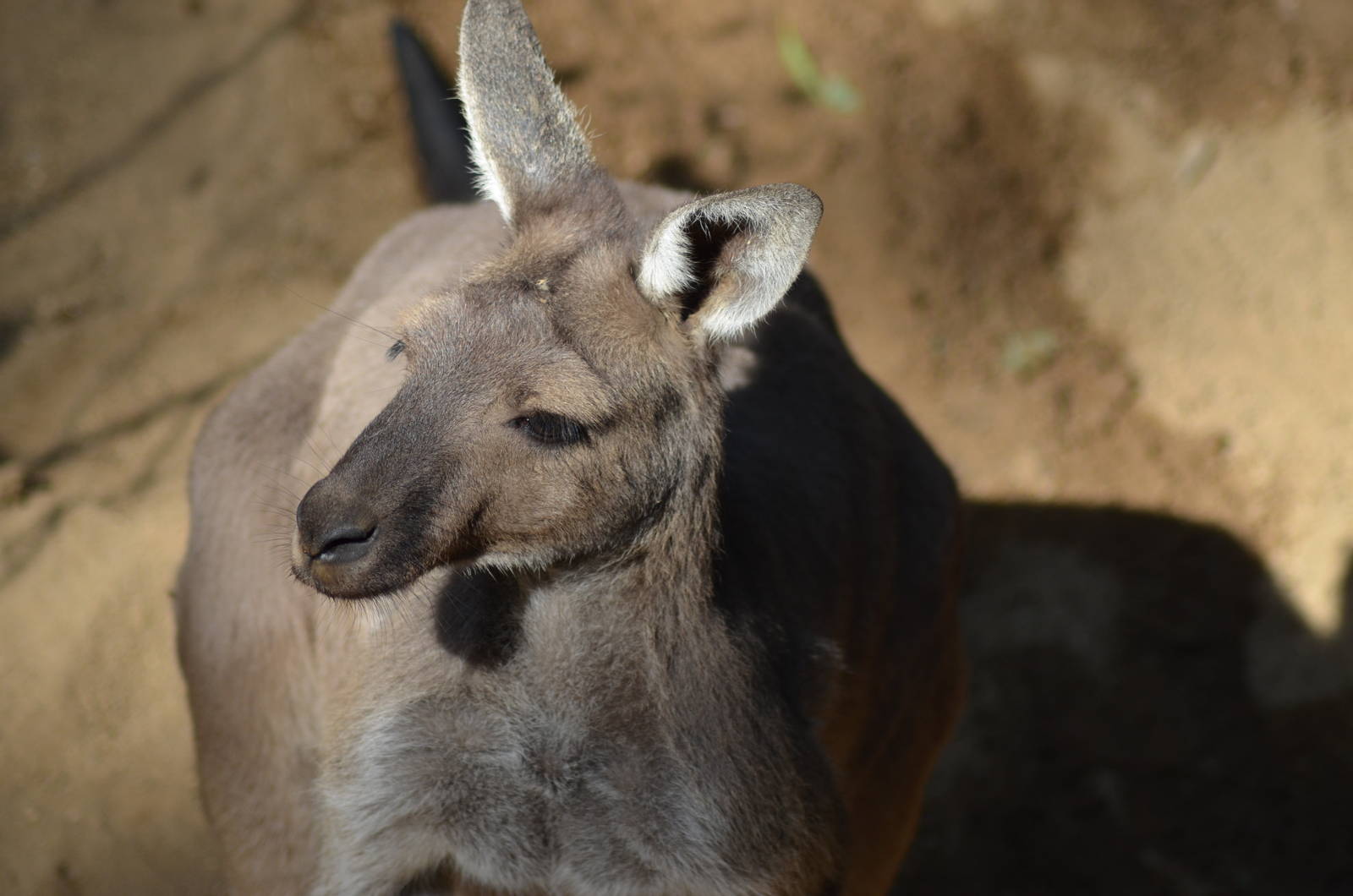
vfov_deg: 5.9
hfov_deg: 8.9
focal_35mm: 232
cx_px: 676
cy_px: 448
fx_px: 8721
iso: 400
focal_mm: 155
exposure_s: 1/1000
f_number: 4.5
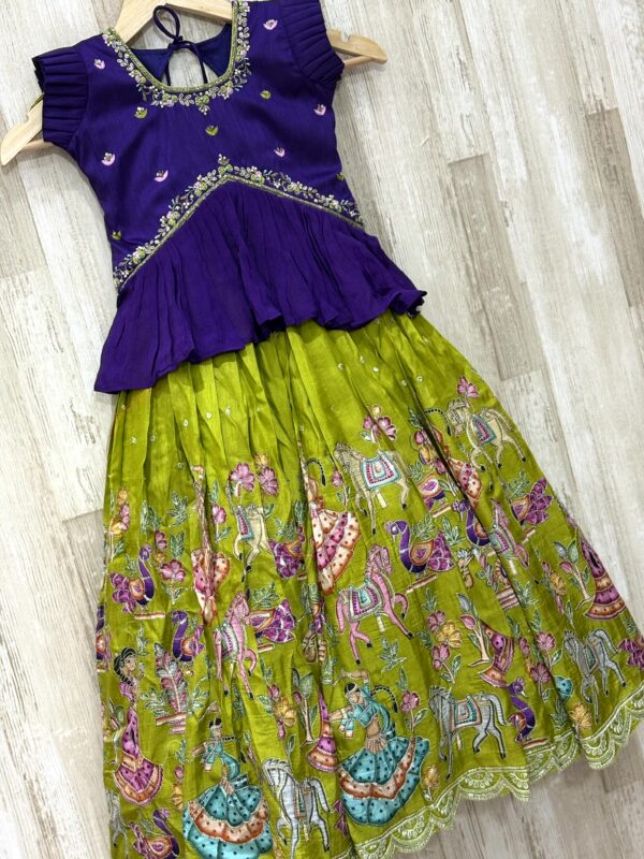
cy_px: 430
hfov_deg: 28.0
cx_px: 322
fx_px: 1290
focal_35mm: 52
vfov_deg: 36.8
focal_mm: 5.96
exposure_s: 1/100
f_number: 1.6
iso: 80
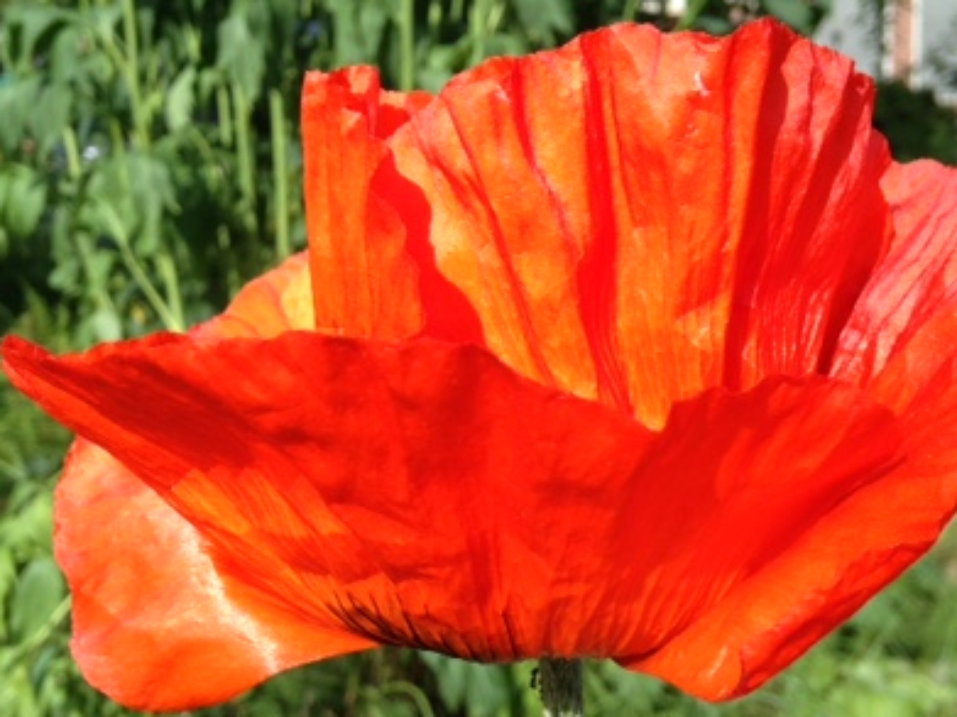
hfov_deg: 35.5
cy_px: 311
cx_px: 399
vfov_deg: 27.0
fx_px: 1492
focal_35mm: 54
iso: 50
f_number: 2.4
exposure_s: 1/502
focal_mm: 4.12
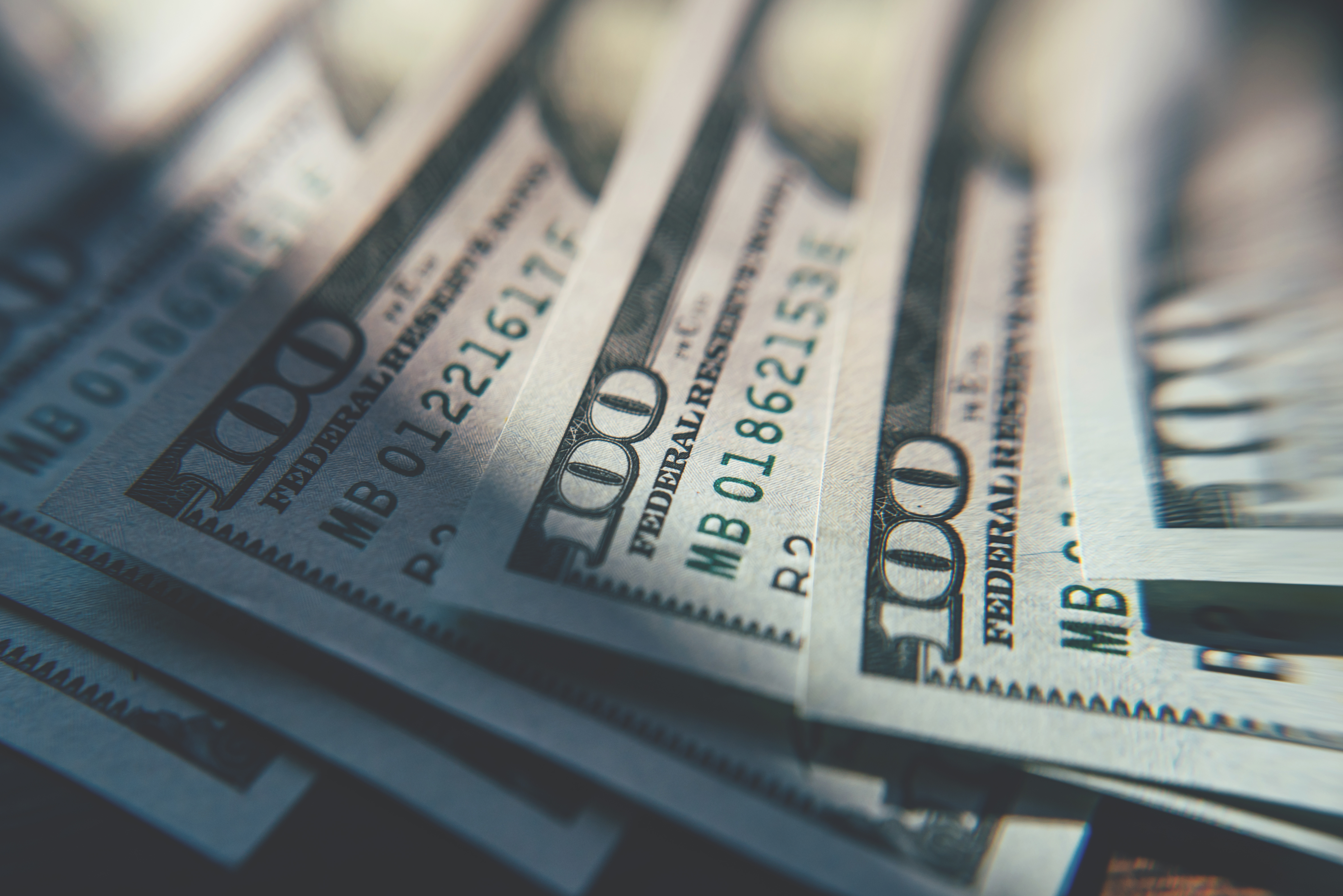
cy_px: 448
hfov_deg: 54.4
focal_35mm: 35
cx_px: 672
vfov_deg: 37.9
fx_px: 1306
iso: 200
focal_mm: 35
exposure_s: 1/1000
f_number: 4.5
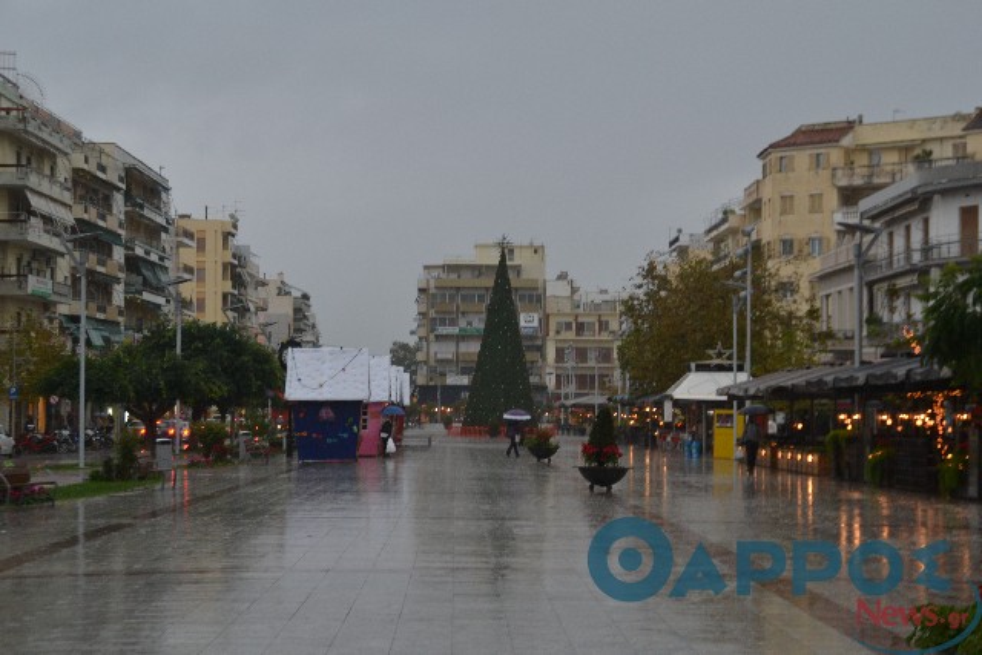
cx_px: 491
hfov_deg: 28.1
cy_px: 328
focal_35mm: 72
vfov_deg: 18.9
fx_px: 1964
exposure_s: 1/60
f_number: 4.8
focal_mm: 48
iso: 640
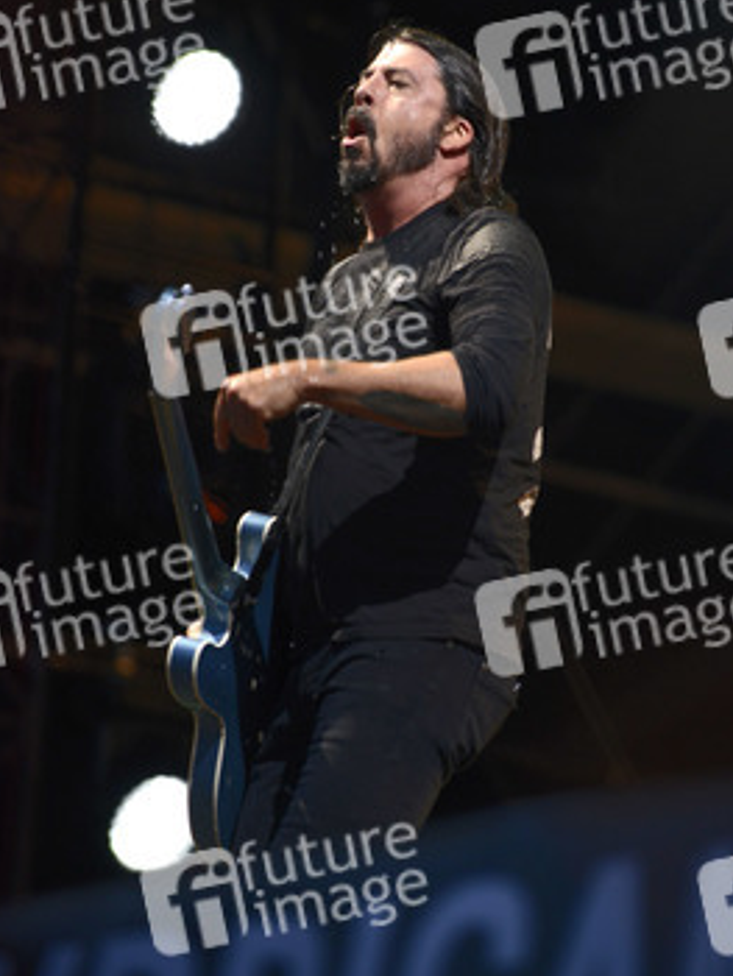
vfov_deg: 10.3
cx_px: 365
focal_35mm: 192
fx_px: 5414
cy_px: 471
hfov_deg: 7.7
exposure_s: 1/250
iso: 1250
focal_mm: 175
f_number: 3.5
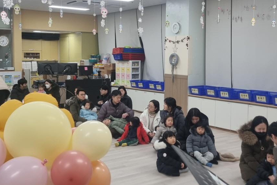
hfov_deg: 41.9
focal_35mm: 47
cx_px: 135
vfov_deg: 28.6
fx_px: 362
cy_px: 82
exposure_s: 1/120
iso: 160
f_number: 1.8
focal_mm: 6.7
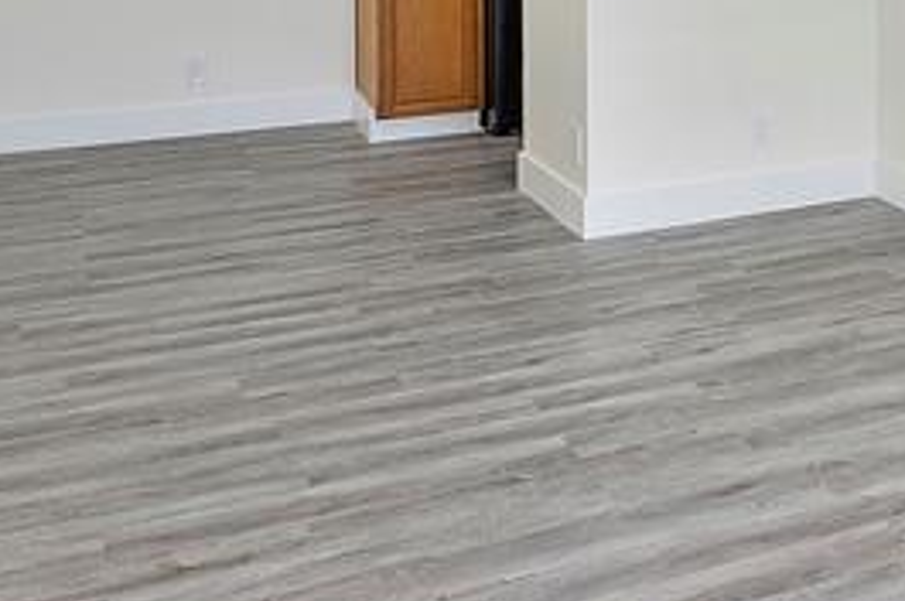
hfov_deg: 31.1
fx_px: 1456
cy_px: -150
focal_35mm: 58
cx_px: 970
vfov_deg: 21.4
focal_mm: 10
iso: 160
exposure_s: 1/20
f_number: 11
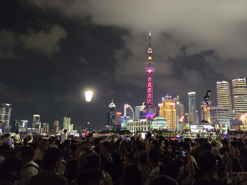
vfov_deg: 45.4
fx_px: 221
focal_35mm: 31
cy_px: 86
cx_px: 147
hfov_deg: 57.9
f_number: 1.8
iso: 2000
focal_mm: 5.4
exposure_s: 1/100
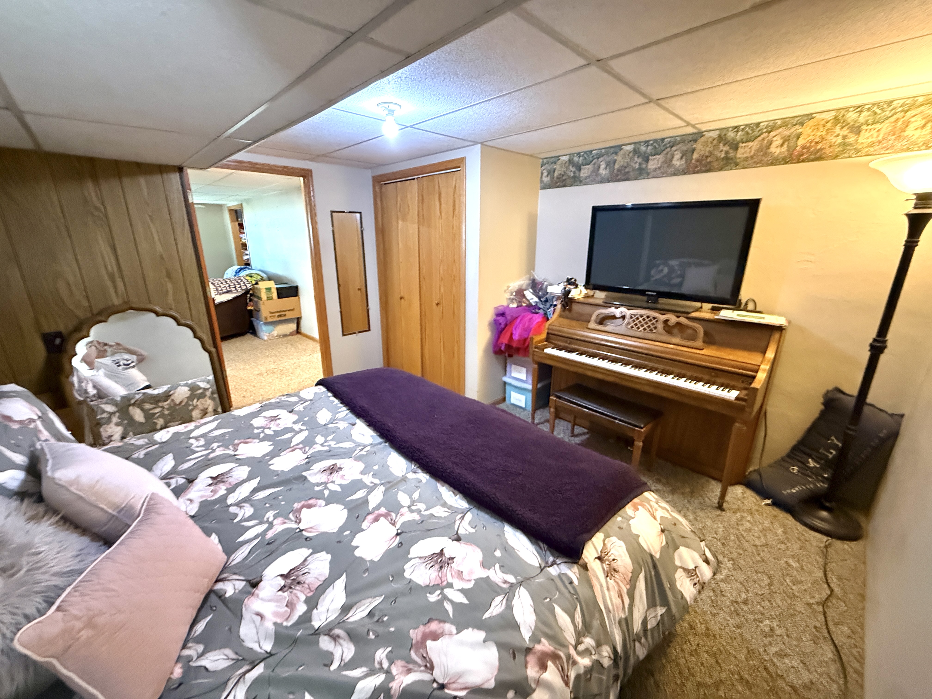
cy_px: 350
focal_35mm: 14
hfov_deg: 102.1
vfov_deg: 85.7
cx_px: 466
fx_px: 377
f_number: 2.2
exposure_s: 1/40
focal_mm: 2.22
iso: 1000
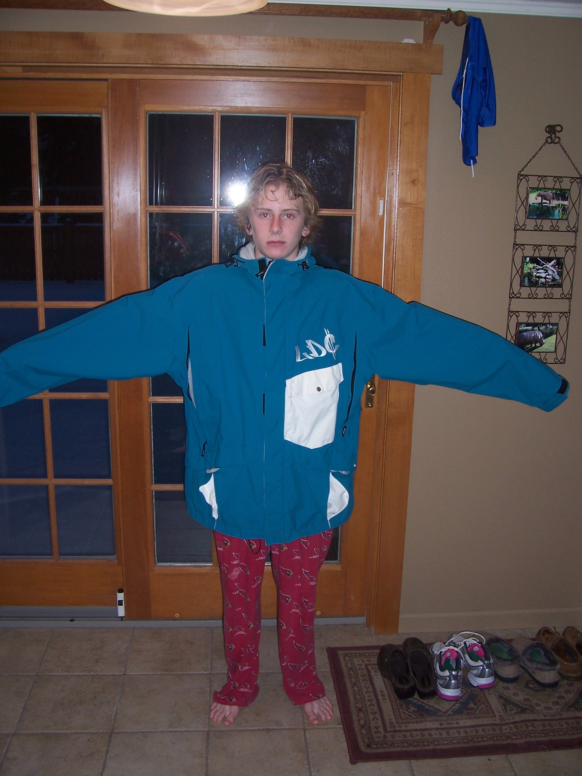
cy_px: 388
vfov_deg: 54.0
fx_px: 762
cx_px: 291
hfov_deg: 41.8
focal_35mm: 34
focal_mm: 5.6
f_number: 2.7
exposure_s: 1/60
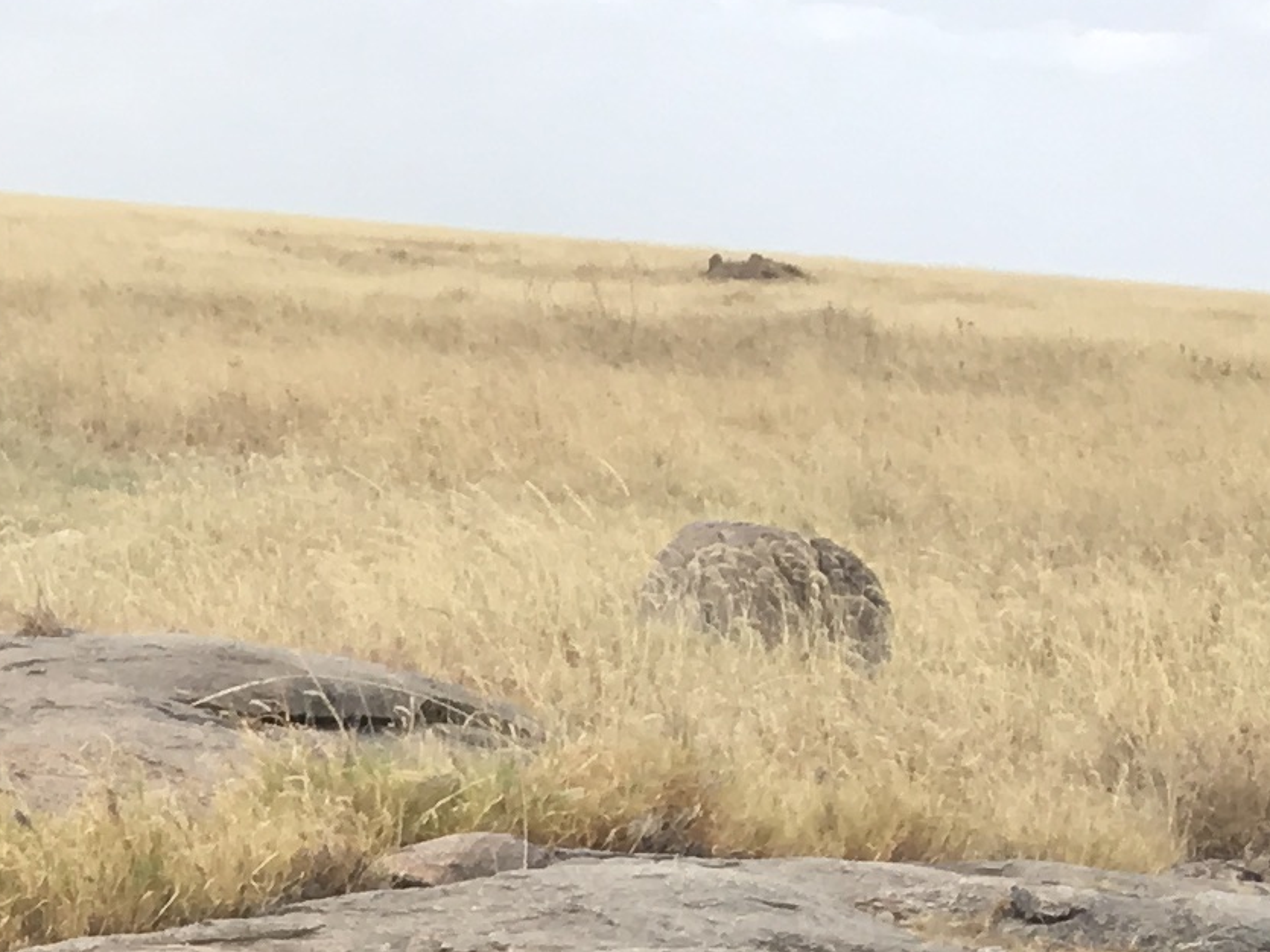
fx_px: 5136
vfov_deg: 9.6
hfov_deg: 12.9
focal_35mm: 140
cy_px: 2108
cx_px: -923
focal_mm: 4.15
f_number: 2.2
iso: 25
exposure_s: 1/478
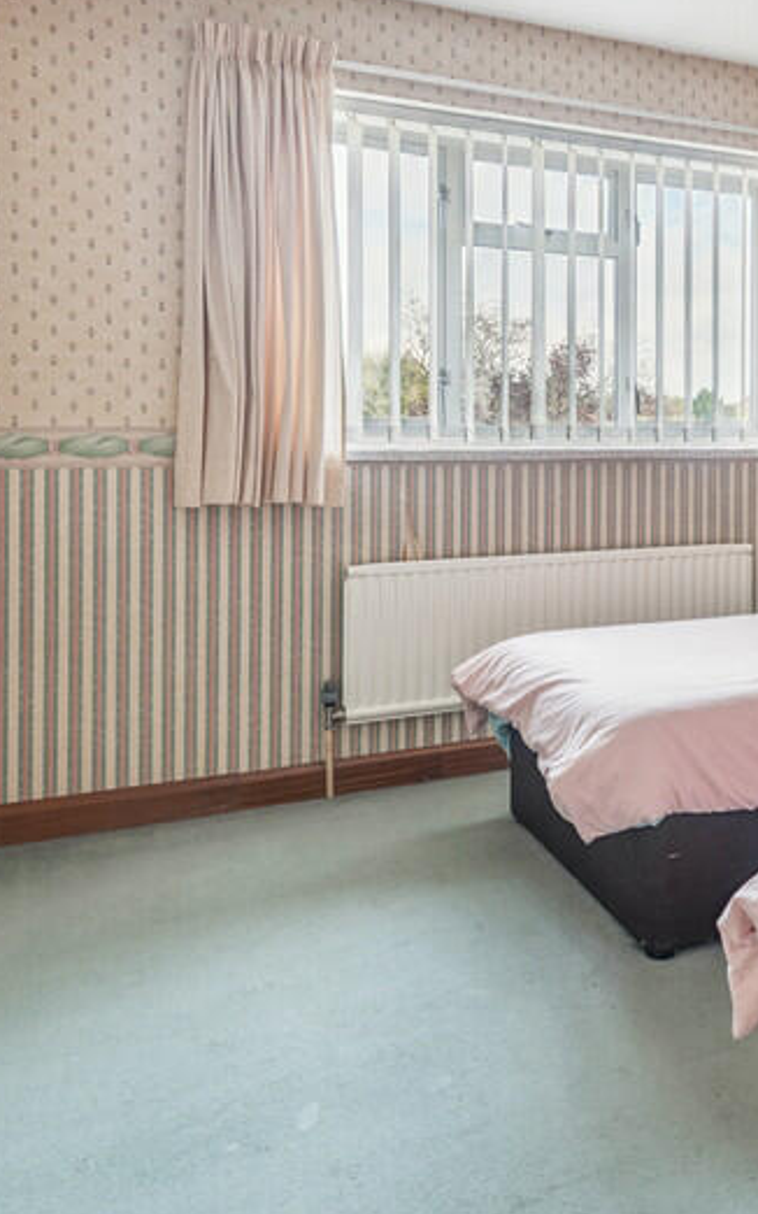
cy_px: 427
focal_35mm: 32
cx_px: 711
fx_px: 1058
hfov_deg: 36.4
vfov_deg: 58.6
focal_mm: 16
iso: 100
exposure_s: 1/13
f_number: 9
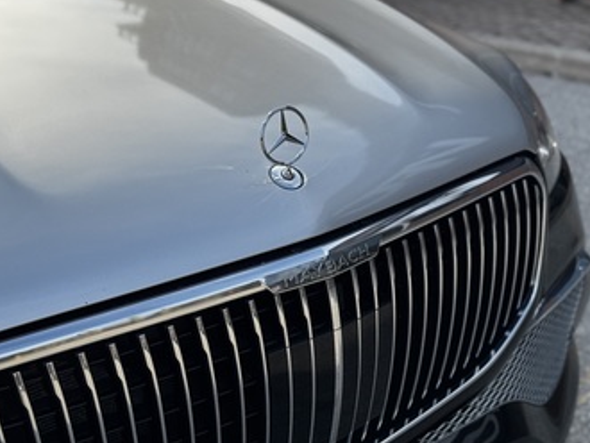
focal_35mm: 61
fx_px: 1040
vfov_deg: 24.0
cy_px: 199
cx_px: 297
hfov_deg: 31.7
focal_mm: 6.76
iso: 64
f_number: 1.78
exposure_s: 1/1869
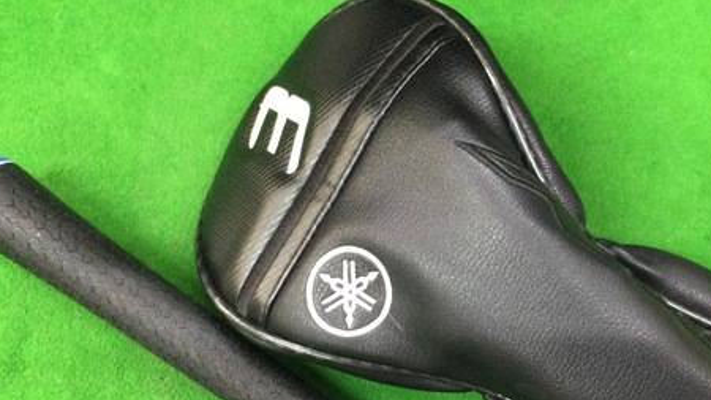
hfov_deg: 42.5
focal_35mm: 48
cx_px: 455
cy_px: 354
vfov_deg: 24.3
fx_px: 905
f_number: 2.4
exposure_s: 1/20
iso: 200
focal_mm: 3.3
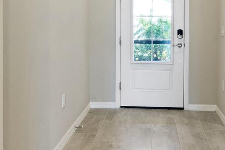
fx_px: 294
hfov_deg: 41.5
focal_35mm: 47
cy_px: 23
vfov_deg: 27.8
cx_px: 147
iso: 800
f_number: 6.7
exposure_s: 1/20
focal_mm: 17
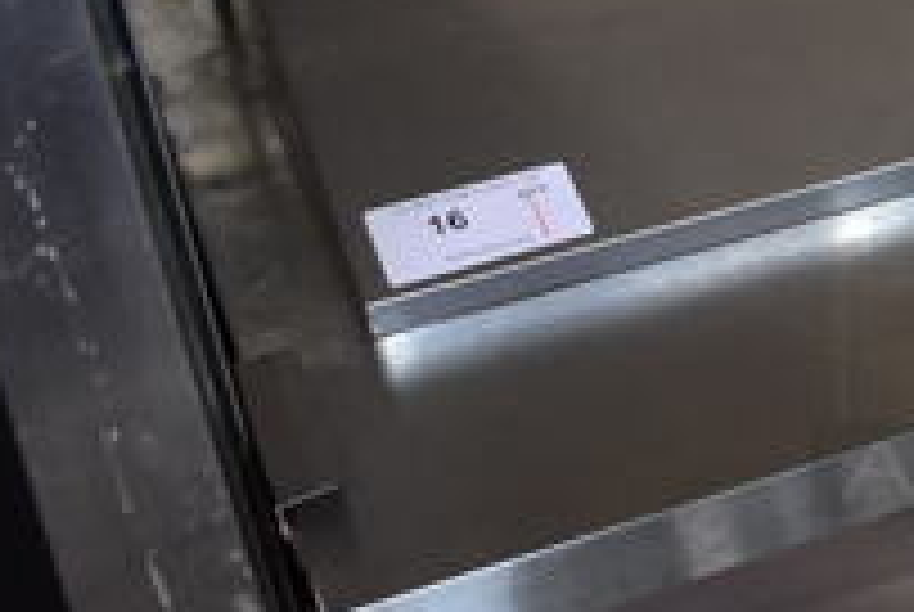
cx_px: 1315
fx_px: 2059
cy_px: 279
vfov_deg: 16.9
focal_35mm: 81
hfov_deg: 21.5
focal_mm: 18
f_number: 3.5
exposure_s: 1/125
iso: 1100
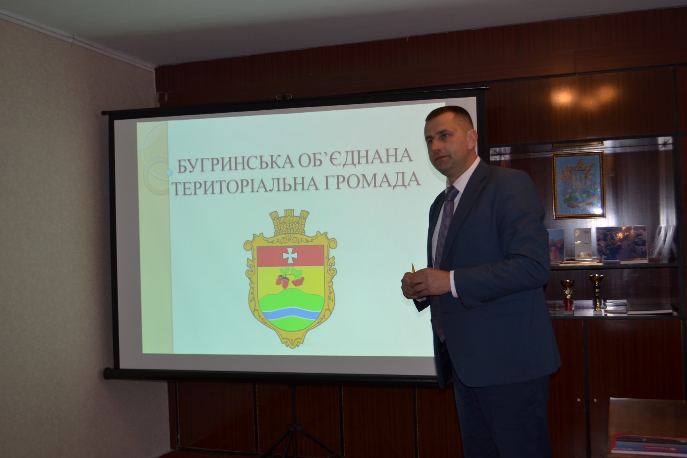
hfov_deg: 53.1
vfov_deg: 36.9
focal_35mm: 36
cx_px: 344
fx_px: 687
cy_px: 229
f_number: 4
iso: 100
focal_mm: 24
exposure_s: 1/30
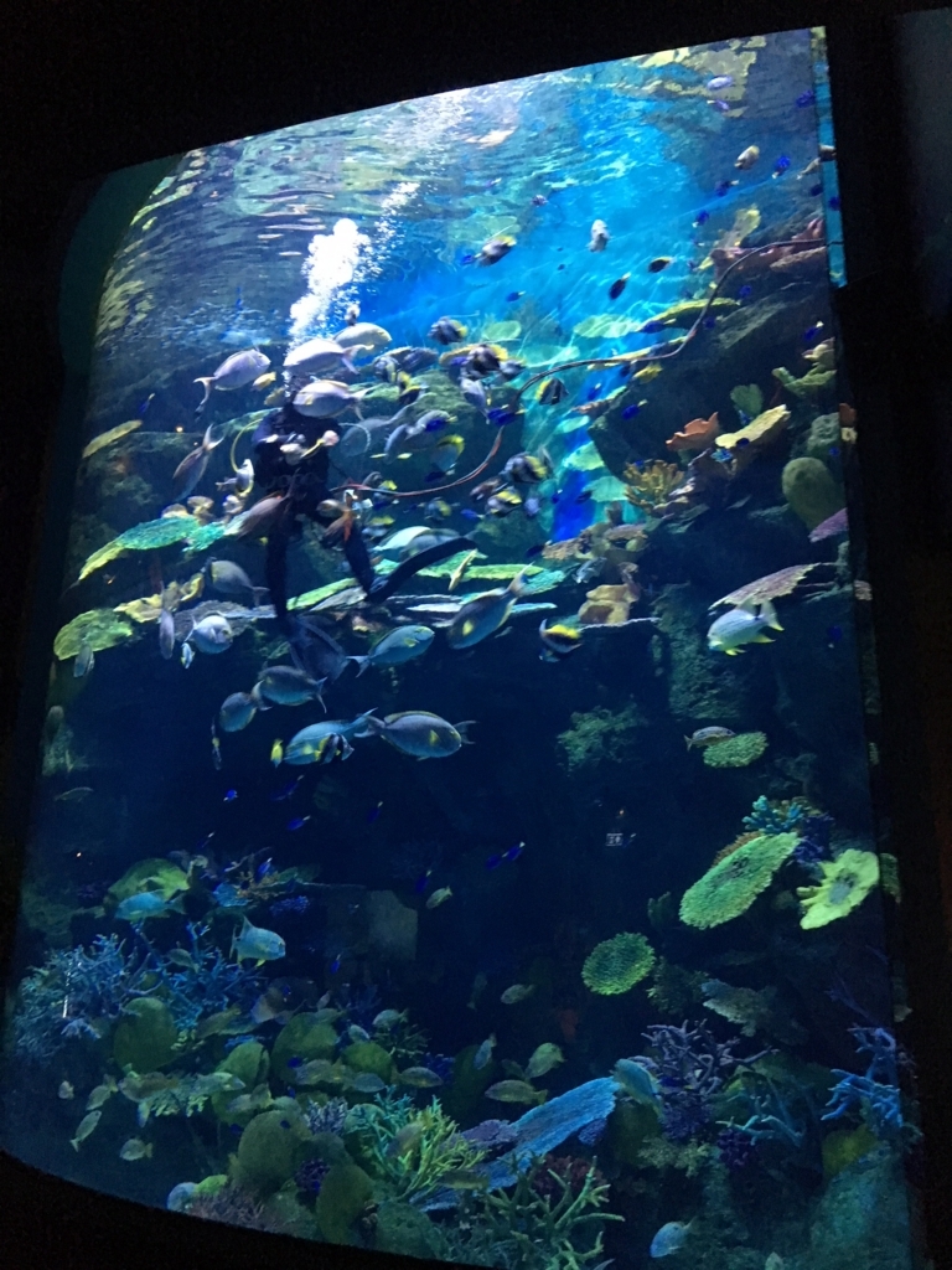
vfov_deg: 61.7
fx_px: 1063
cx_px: 476
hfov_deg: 48.2
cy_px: 635
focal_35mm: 29
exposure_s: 1/17
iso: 250
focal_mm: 4.15
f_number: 2.2
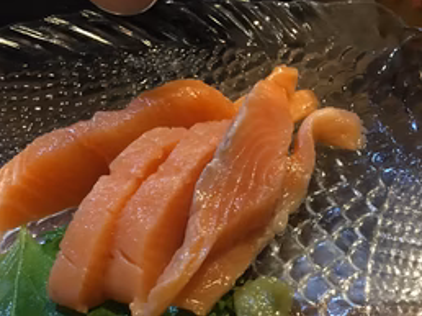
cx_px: 249
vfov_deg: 31.9
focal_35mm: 45
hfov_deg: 42.0
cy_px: 208
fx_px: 548
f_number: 2.2
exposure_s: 1/4
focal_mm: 4.15
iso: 64
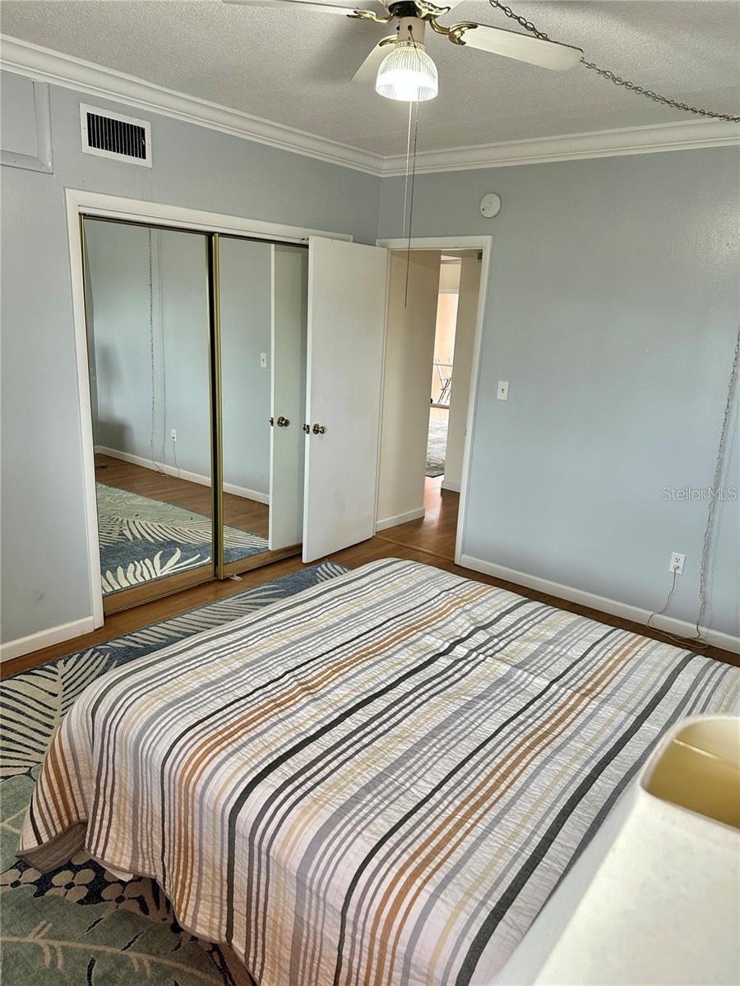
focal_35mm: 24
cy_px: 493
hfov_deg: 56.8
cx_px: 370
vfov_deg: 71.6
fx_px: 684
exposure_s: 1/60
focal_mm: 6.86
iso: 160
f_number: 1.78
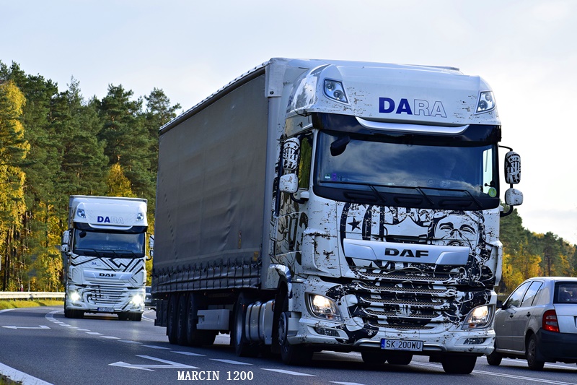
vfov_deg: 9.6
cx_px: 288
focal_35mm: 142
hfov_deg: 14.4
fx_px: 2283
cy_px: 192
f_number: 7.1
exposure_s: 1/800
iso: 800
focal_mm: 95
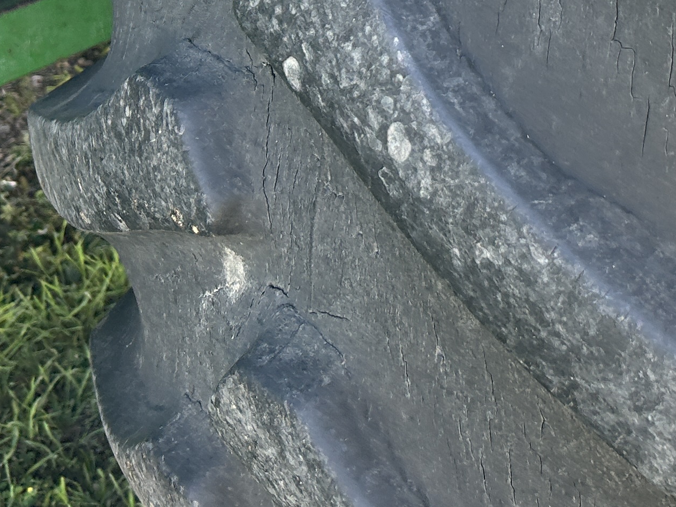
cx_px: 550
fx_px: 1621
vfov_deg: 16.8
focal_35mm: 83
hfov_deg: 23.2
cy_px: -153
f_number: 1.5
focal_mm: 5.7
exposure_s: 1/171
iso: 50
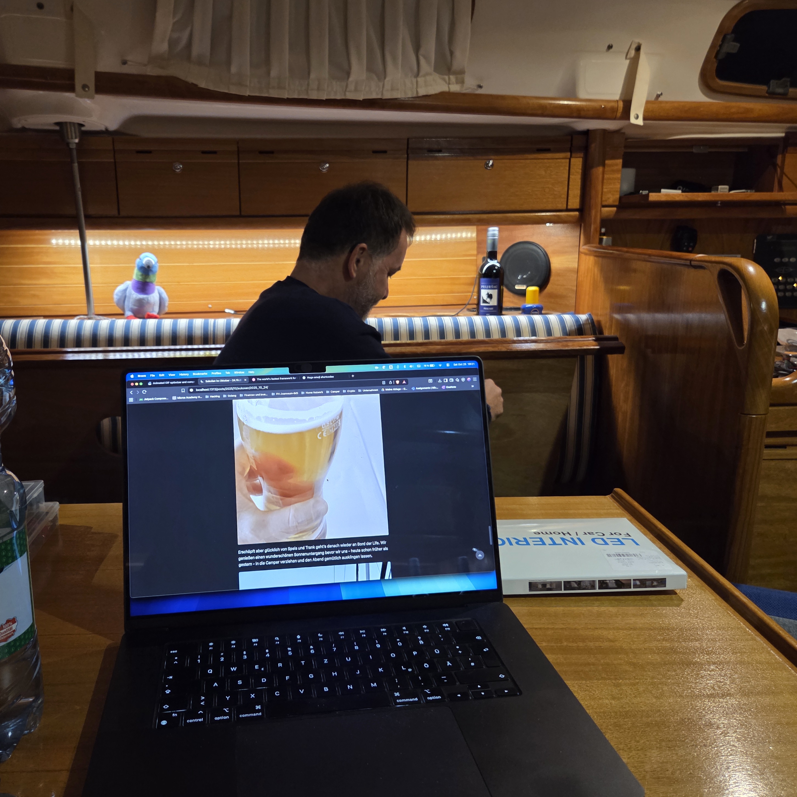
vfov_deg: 57.3
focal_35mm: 28
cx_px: 334
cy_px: 387
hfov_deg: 57.0
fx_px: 729
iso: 500
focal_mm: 5.4
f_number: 1.8
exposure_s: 1/52
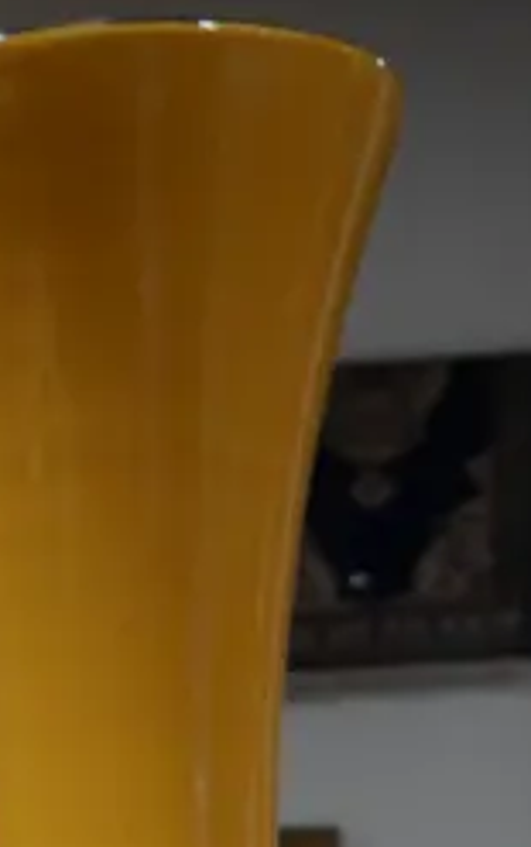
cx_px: 36
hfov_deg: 10.6
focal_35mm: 123
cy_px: 1701
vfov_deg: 14.2
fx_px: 2840
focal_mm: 14
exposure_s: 1/80
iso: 200
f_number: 3.5
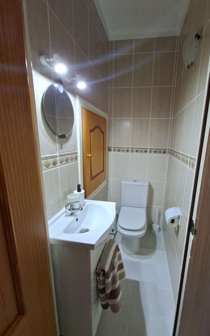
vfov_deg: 105.3
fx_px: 128
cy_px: 166
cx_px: 124
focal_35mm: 14
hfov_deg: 77.9
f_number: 2.2
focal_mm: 1.74
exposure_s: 1/40
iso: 80
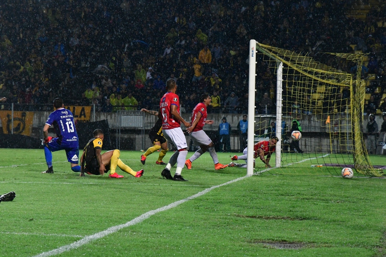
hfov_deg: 12.8
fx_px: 1716
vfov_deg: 8.6
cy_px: 128
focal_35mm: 160
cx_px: 193
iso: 4000
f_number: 5.6
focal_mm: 80
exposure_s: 1/400
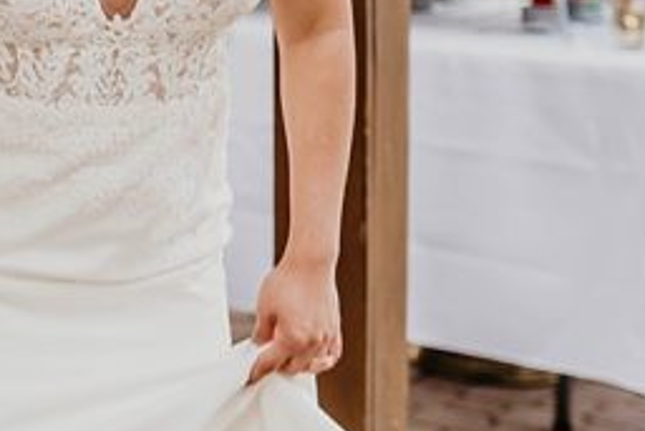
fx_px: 2510
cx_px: -529
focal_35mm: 140
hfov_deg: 13.2
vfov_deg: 9.7
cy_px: -52
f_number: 2.2
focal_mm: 35
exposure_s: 1/125
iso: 160
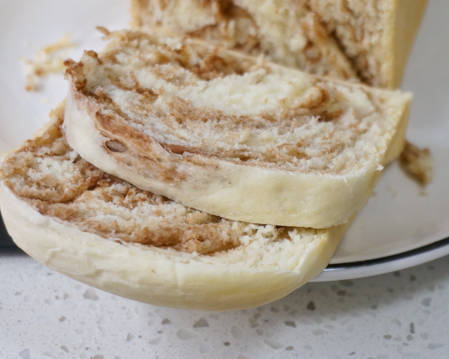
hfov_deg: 20.0
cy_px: 25
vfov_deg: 15.8
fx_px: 1272
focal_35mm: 96
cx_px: 232
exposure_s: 1/125
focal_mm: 43
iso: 800
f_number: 5.6
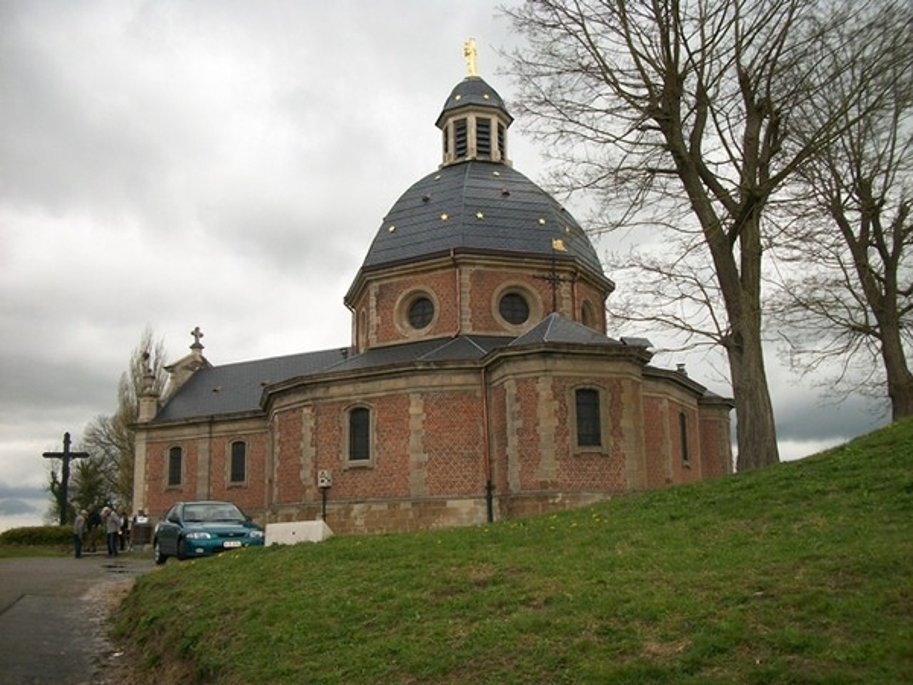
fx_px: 844
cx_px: 456
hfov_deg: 56.8
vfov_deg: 44.2
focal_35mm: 32
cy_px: 342
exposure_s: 1/80
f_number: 8.8
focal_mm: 5.7
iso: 80
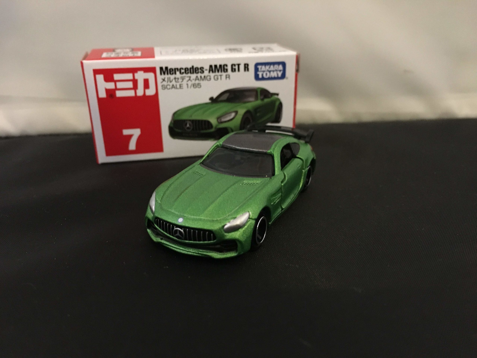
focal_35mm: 29
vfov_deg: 48.2
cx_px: 238
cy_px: 179
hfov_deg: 61.7
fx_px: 400
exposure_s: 1/15
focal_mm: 4.15
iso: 500
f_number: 2.2
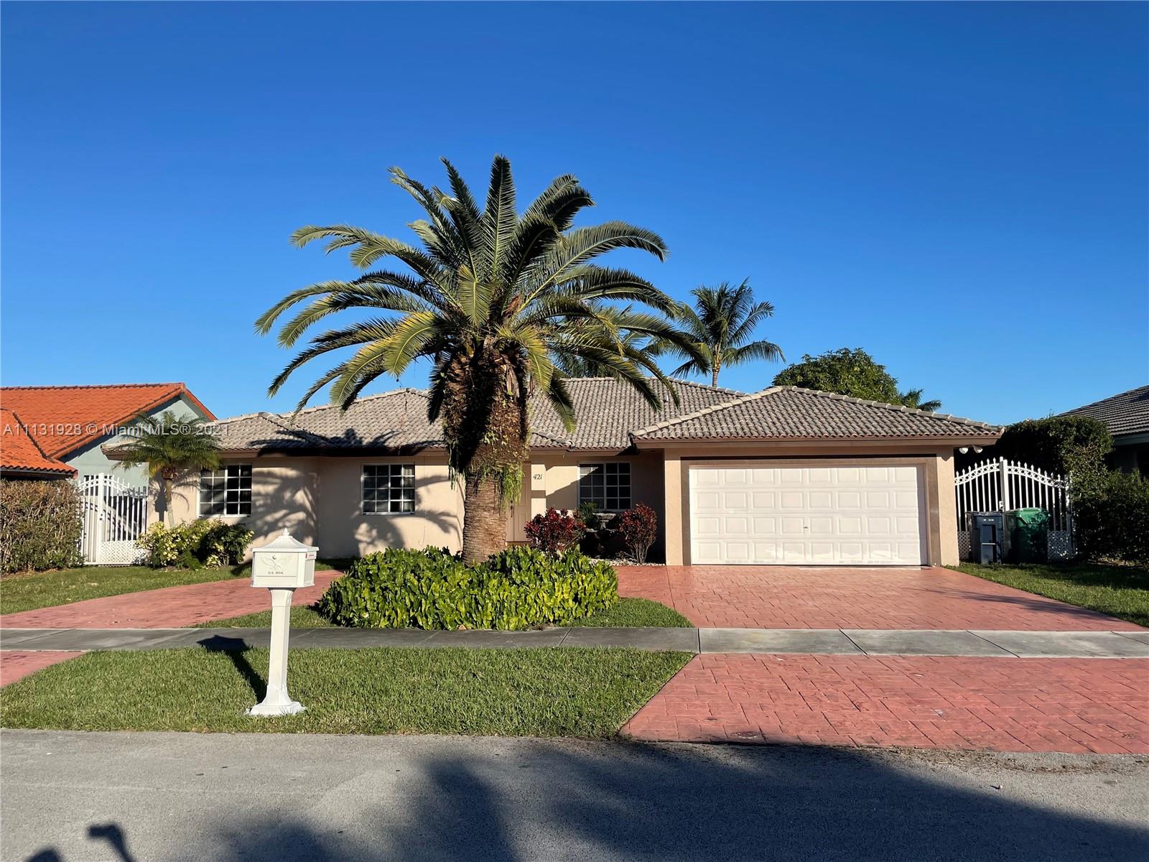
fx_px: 863
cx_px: 574
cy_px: 431
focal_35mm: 26
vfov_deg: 53.1
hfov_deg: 67.3
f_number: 1.6
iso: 32
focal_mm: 4.2
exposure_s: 1/3731
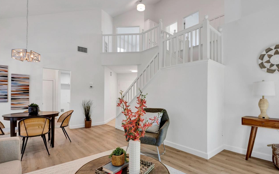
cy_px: 97
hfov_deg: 94.4
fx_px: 129
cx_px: 139
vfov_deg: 67.8
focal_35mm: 17
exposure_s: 1/20
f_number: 8
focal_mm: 14
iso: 400
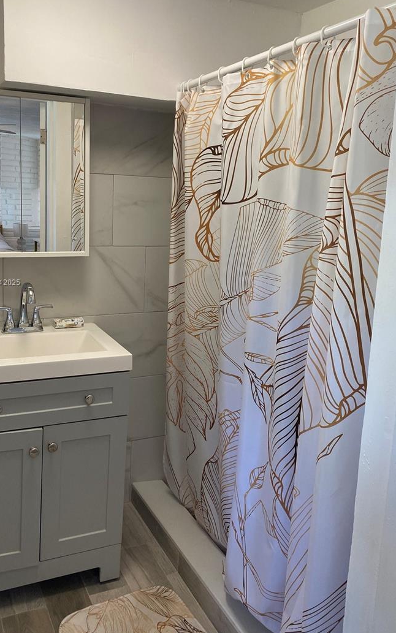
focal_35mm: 32
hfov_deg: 39.4
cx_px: 184
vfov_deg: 59.5
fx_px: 552
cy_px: 283
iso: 100
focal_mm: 4.25
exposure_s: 1/120
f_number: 1.8
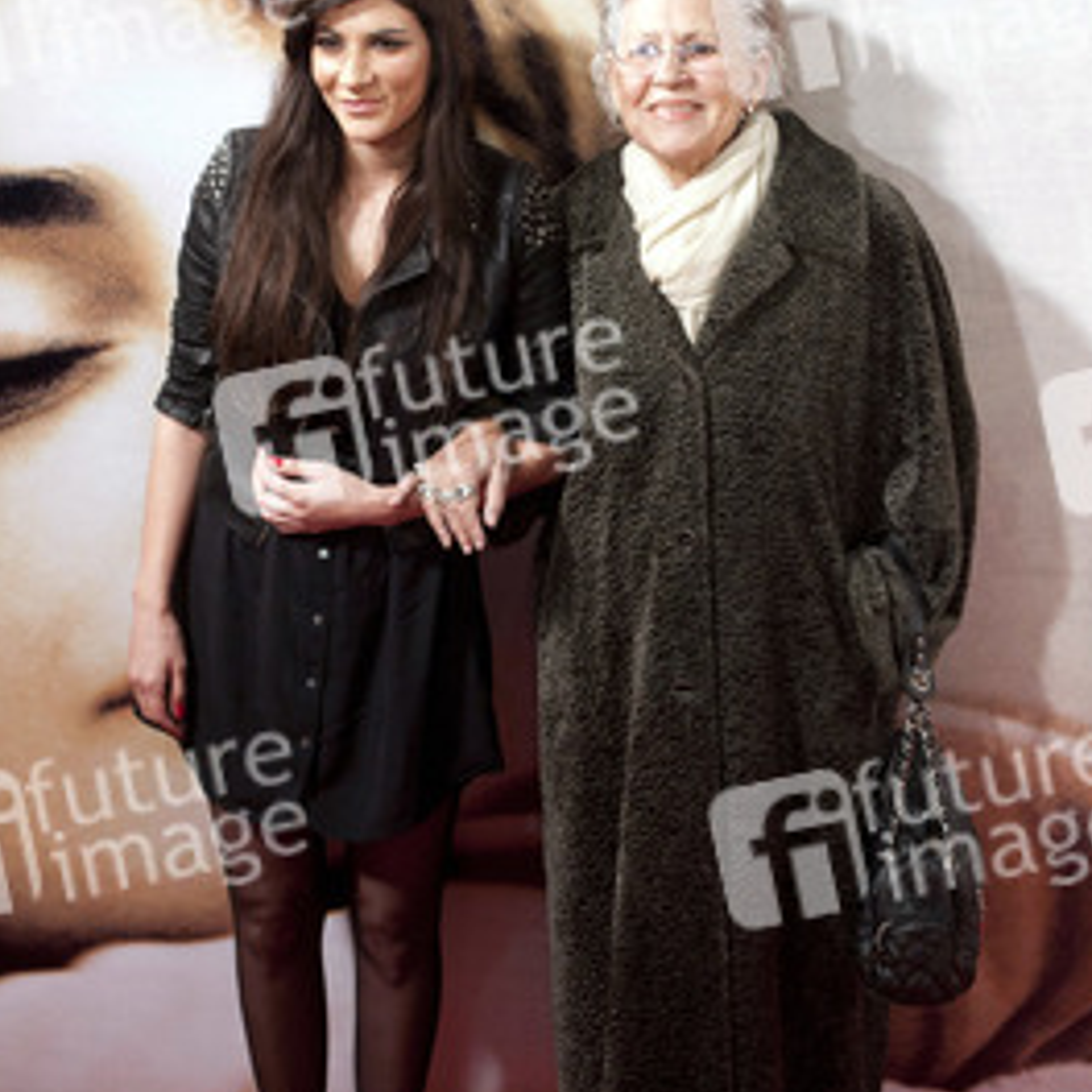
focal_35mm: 90
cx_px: 548
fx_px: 3212
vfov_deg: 19.3
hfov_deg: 19.3
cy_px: 625
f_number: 4
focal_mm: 70
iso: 2000
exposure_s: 1/200
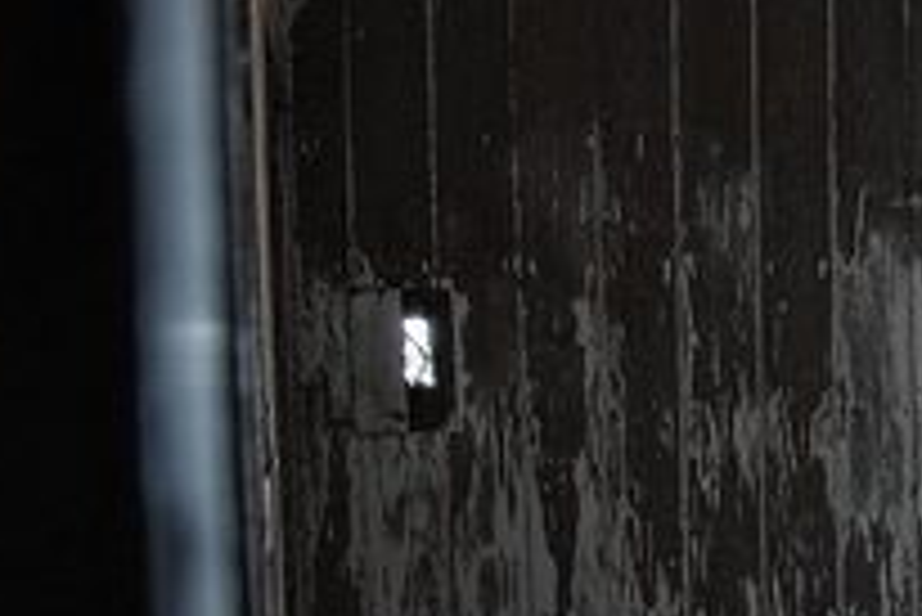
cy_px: 710
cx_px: 994
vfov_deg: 16.7
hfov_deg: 24.1
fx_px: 2025
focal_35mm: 79
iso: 2000
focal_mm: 18
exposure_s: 1/60
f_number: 3.5
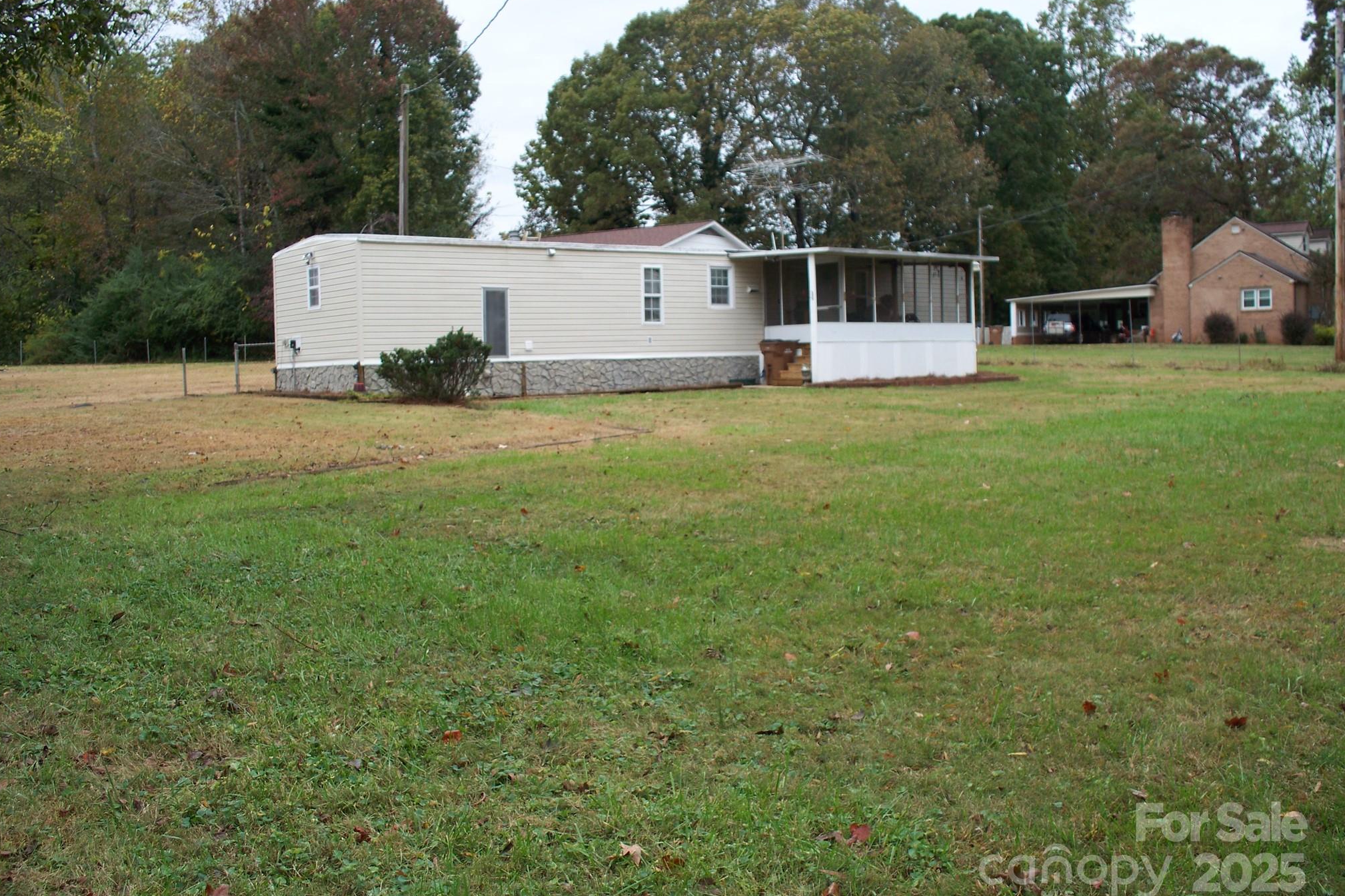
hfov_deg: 50.7
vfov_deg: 35.0
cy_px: 416
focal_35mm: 38
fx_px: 1420
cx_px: 673
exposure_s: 1/200
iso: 64
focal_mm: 7.54
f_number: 2.8
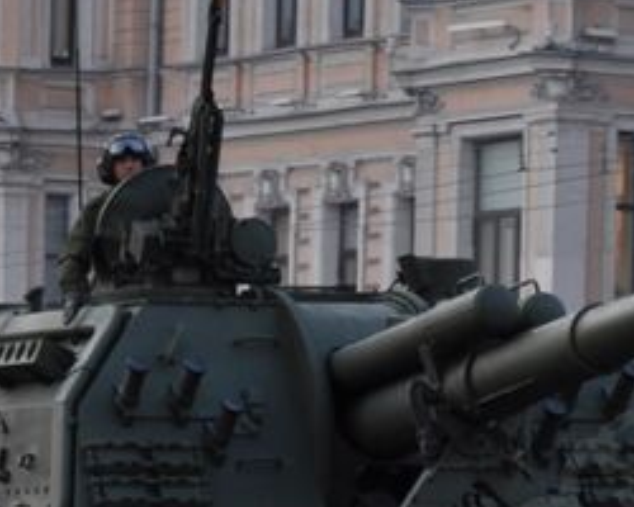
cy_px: 517
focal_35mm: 360
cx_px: 598
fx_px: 6755
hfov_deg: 5.4
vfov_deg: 4.3
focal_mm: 50
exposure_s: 1/160
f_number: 2.8
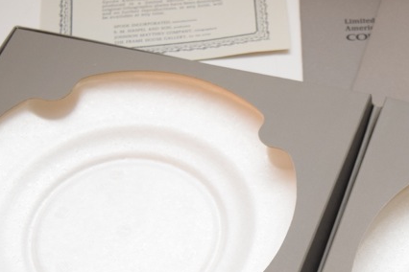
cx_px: 307
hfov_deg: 18.6
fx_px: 1240
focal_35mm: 109
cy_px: 275
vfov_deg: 12.4
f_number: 4.2
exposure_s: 1/60
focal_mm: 31
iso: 800
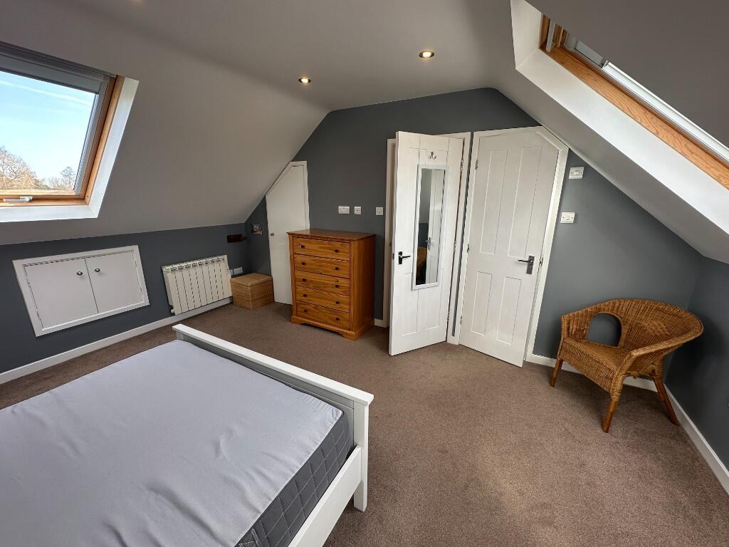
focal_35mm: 14
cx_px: 364
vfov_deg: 85.7
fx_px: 295
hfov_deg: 102.1
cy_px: 274
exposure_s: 1/99
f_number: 2.2
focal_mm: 2.22
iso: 40
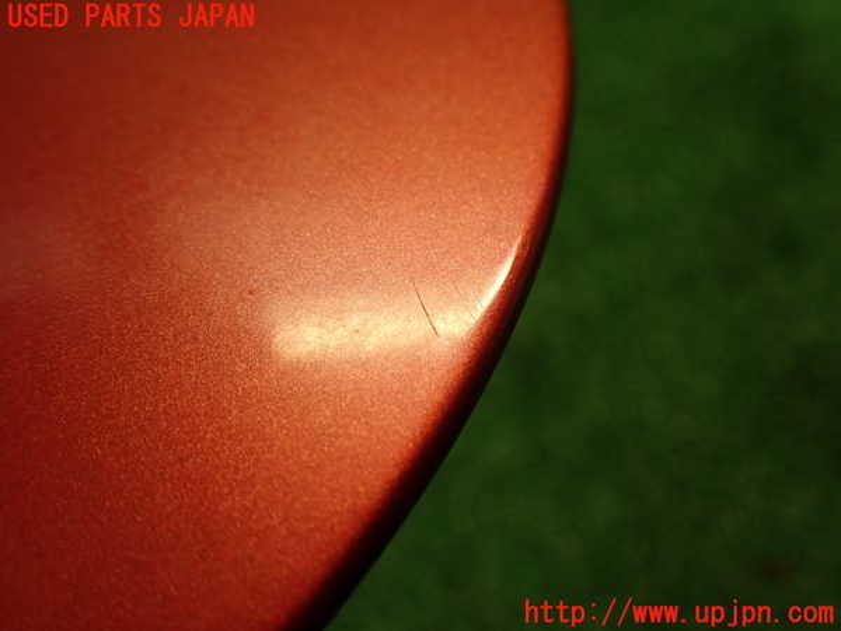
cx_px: 420
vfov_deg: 44.2
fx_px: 777
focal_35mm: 32
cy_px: 316
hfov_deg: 56.8
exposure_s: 1/60
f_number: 2.4
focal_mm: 5.79
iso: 200
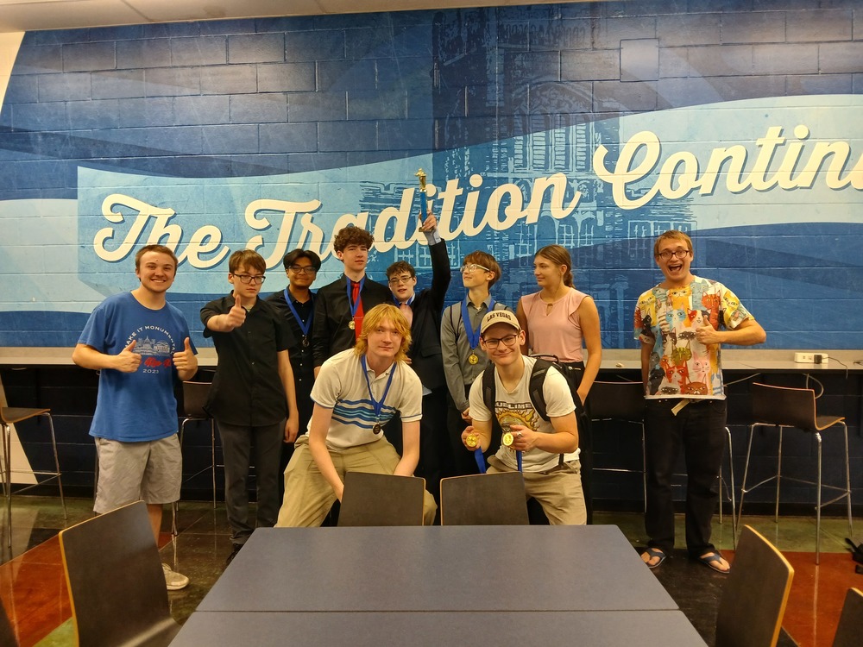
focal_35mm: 26
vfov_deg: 53.1
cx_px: 432
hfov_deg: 67.3
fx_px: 648
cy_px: 324
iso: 200
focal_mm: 3.98
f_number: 1.8
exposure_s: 1/60
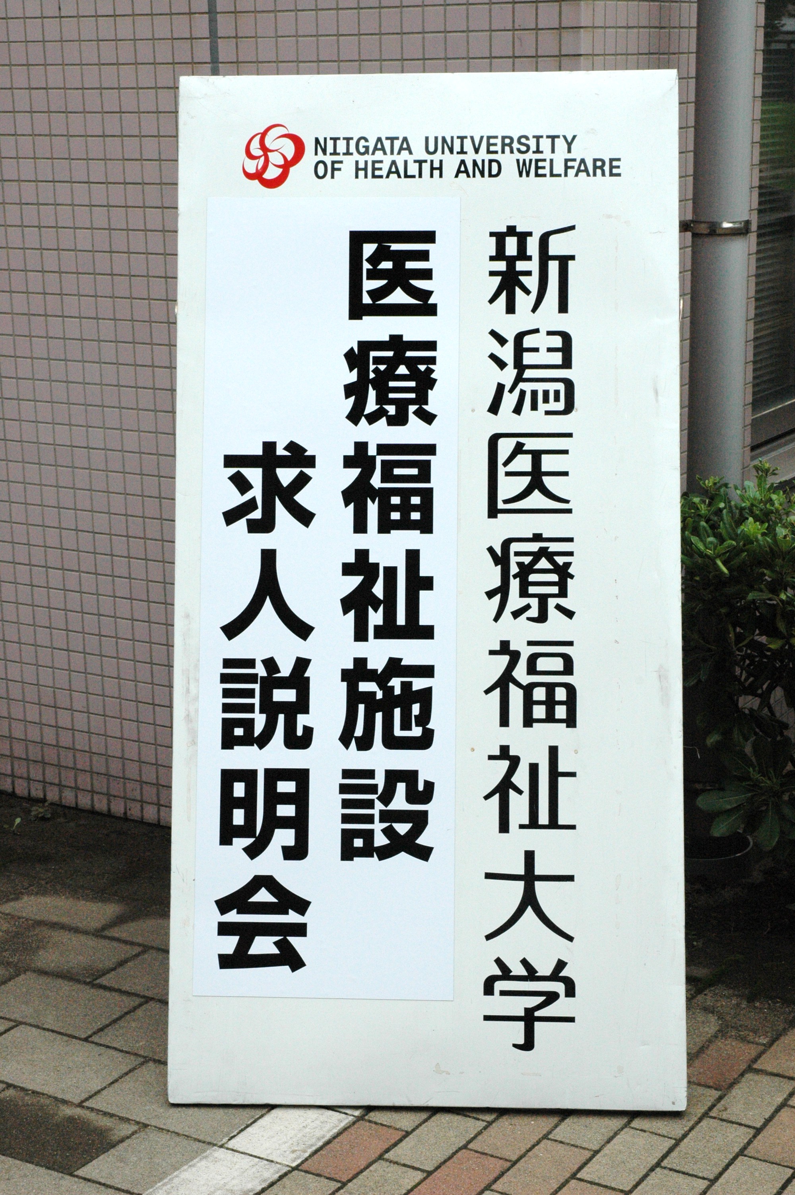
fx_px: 2190
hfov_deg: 20.6
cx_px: 398
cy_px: 598
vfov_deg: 30.5
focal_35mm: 66
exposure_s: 1/640
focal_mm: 44
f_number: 13
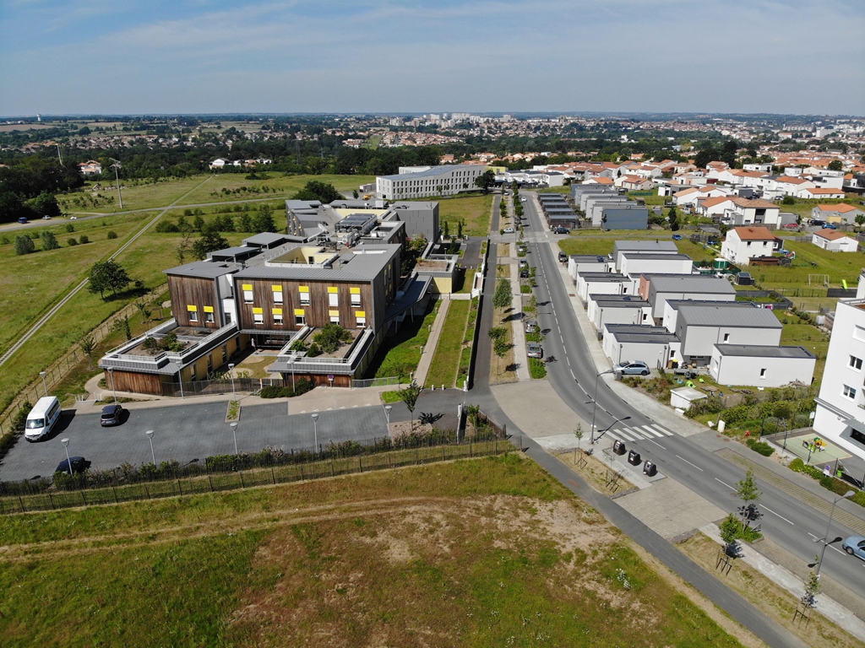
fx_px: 600
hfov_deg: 71.6
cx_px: 432
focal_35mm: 24
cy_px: 324
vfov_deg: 56.8
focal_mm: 4.5
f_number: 2.8
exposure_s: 1/1292
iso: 101
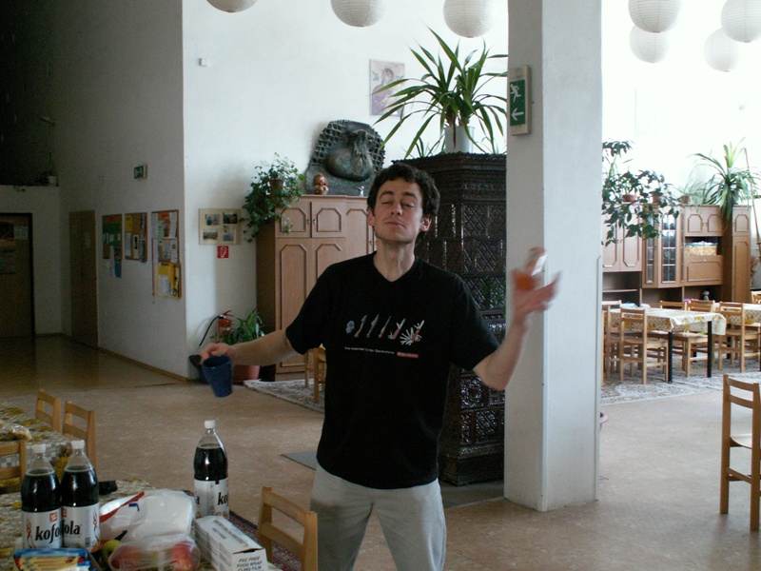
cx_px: 380
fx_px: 923
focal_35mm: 42
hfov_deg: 44.8
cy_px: 286
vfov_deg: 34.3
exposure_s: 1/15
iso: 160
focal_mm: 7.04
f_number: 2.8
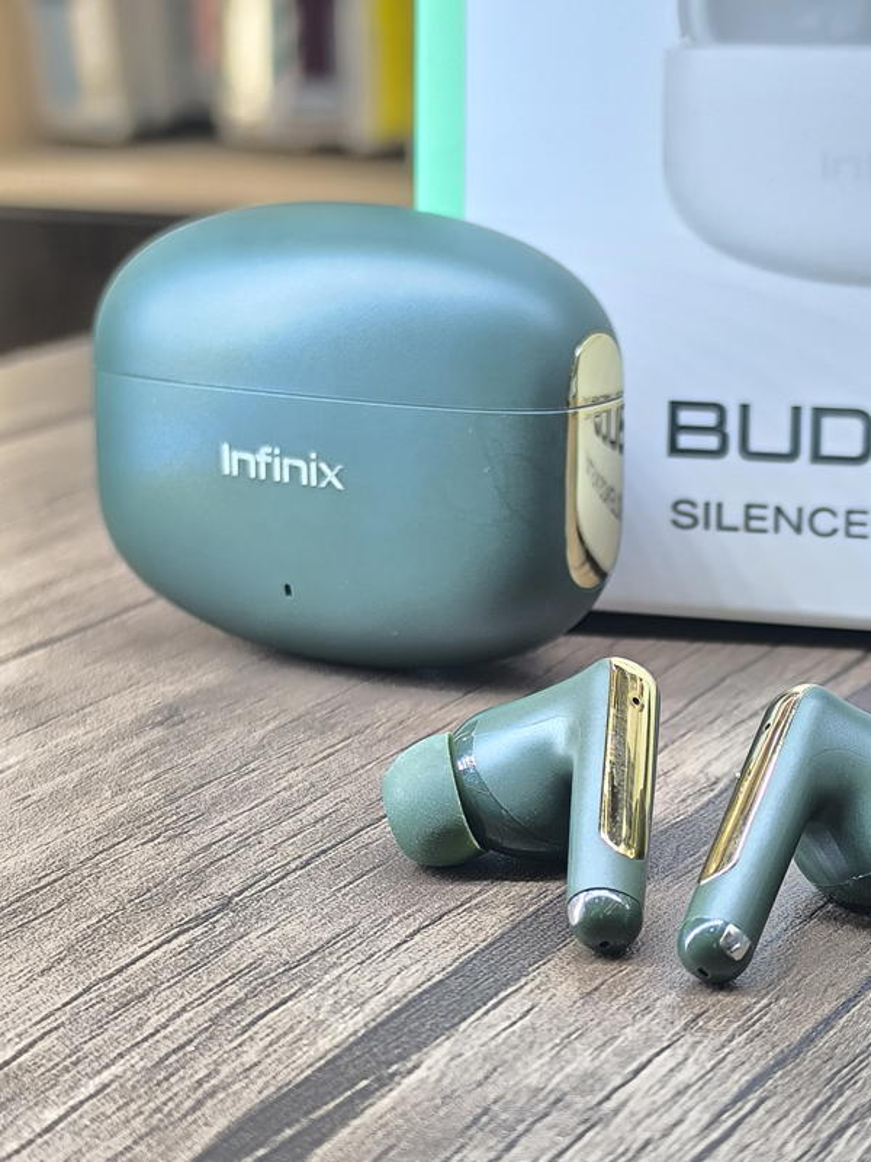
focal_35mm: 79
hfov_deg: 18.7
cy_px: 581
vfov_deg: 24.7
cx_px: 436
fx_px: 2650
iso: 250
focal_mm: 6.14
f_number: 1.65
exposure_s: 1/100
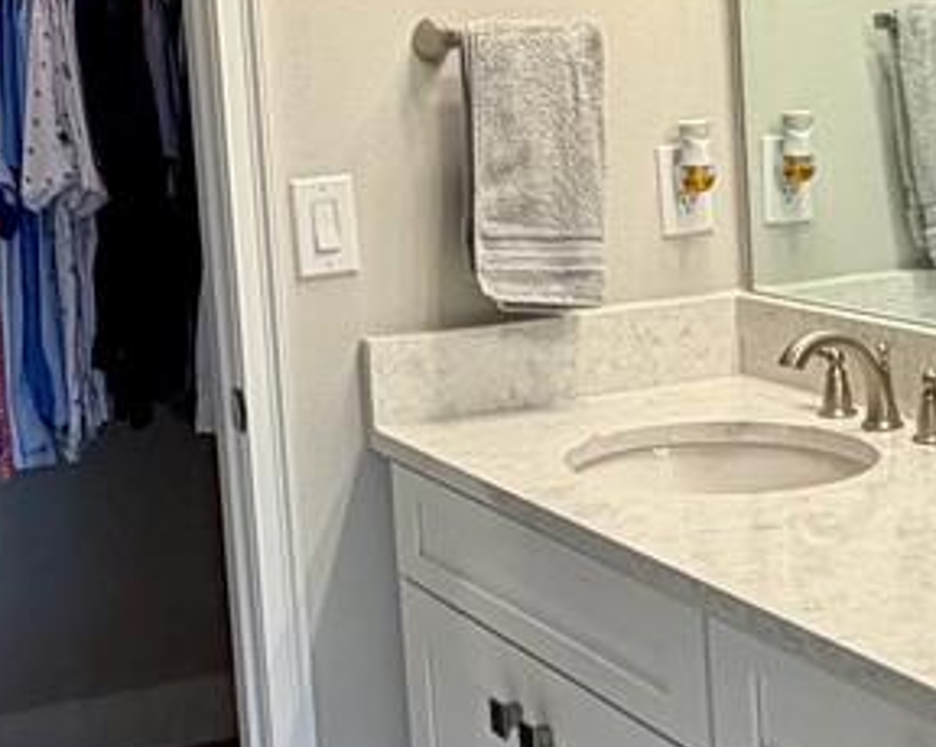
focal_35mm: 76
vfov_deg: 20.1
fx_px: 2104
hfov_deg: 24.9
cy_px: 244
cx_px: 679
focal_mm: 2.22
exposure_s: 1/120
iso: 160
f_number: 2.2
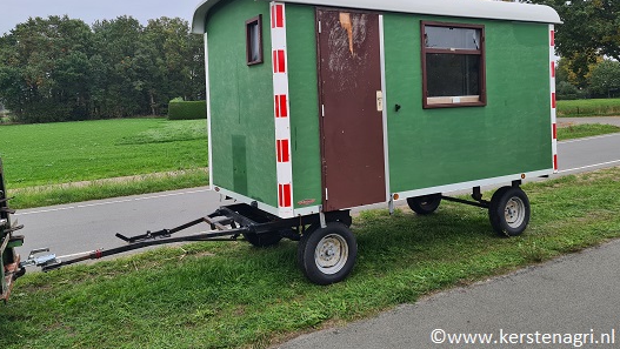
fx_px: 477
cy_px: 120
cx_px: 307
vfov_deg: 39.8
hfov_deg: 66.0
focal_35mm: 29
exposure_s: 1/259
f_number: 1.8
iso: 50
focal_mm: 5.4
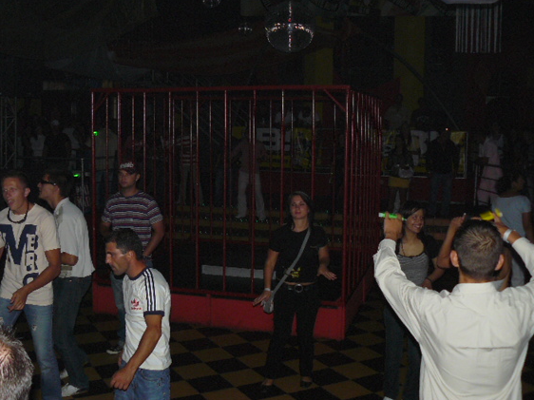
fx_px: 632
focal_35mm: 41
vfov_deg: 35.1
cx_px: 239
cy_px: 193
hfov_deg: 45.7
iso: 200
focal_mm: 6
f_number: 2.8
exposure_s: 1/25
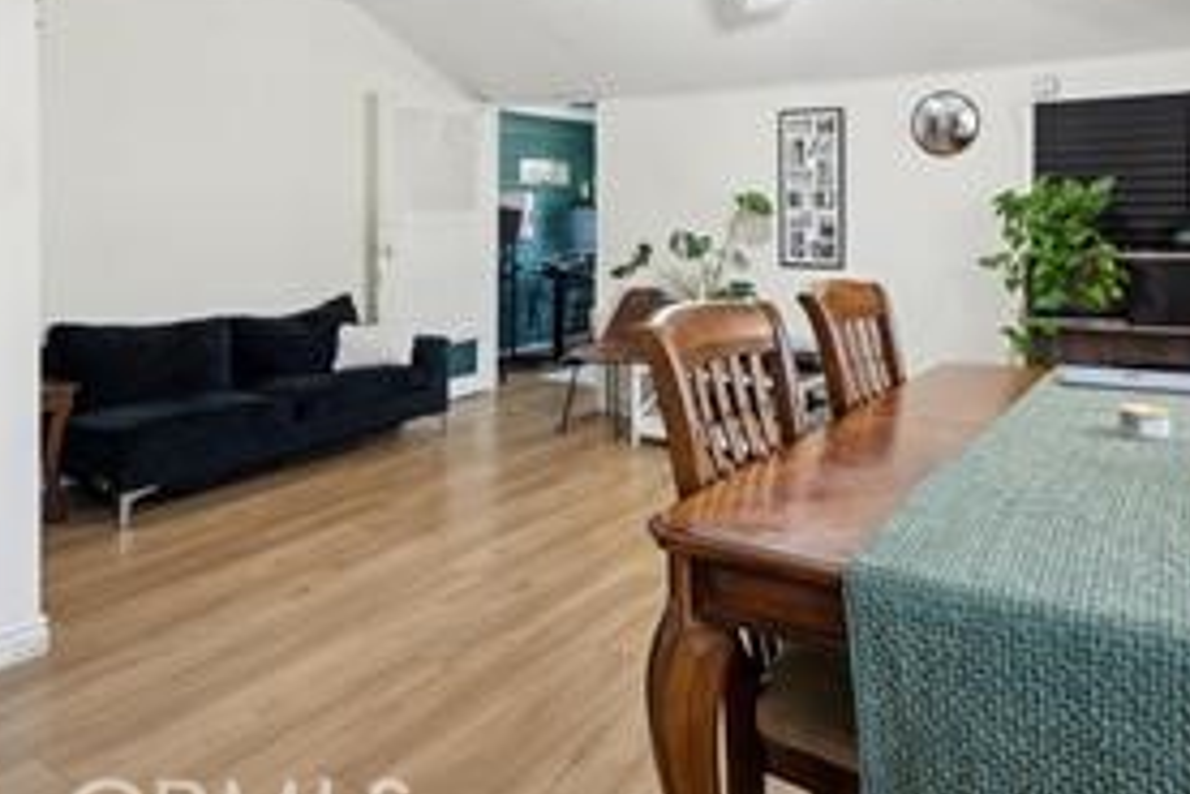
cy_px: 236
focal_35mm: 26
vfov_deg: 48.4
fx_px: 860
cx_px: 692
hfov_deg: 68.9
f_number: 6.3
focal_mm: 16
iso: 400
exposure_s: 1/13
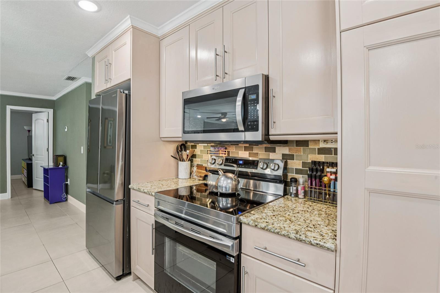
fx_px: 208
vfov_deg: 70.4
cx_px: 220
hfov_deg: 93.3
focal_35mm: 17
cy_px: 146
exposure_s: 1/15
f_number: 8
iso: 400
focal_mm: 17
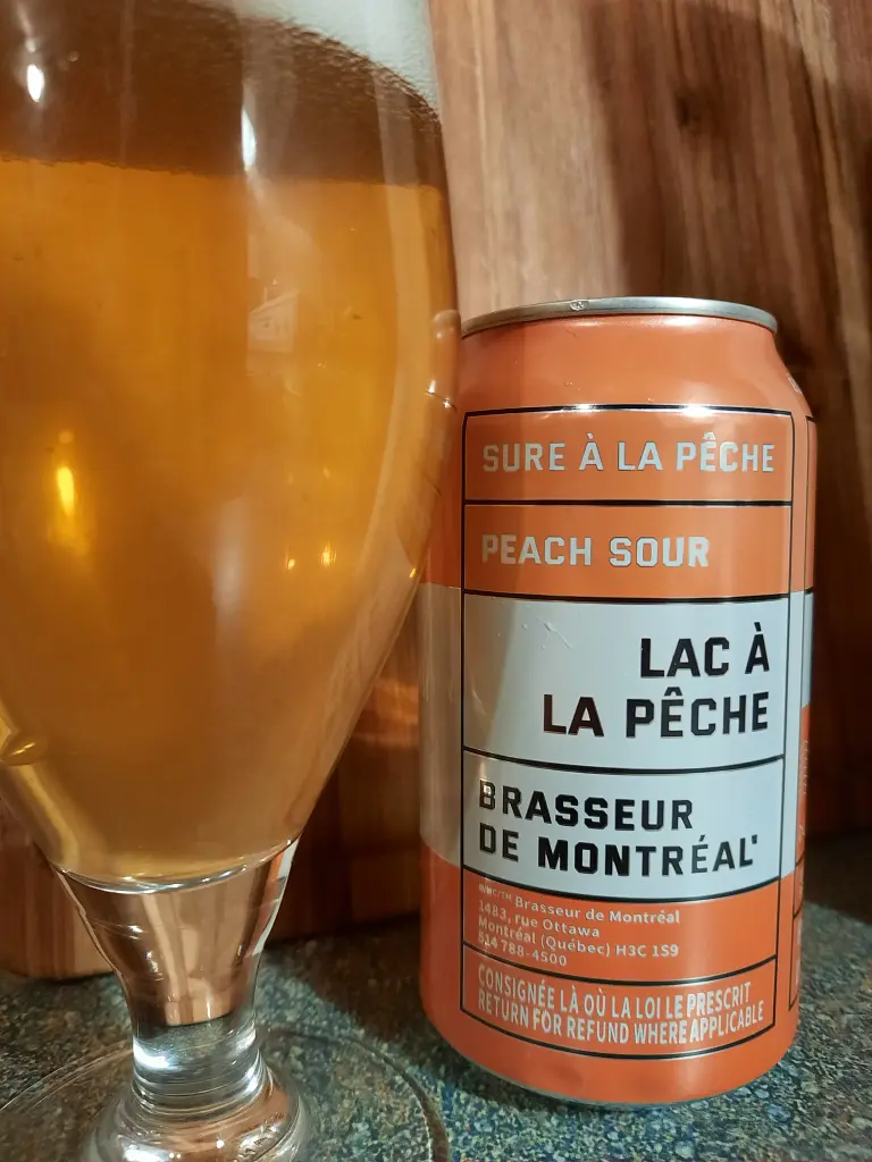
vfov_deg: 69.4
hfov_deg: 54.9
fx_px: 840
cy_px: 581
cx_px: 436
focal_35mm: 25
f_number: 2
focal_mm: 4.6
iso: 320
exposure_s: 1/40
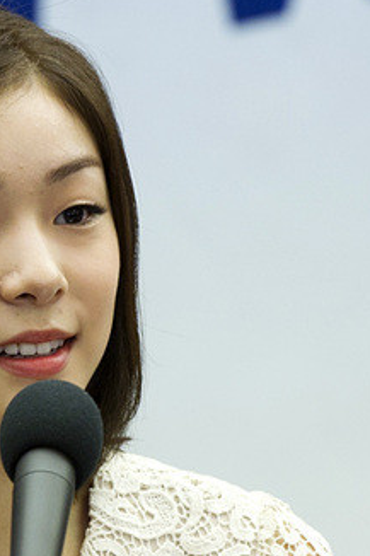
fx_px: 5401
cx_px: 36
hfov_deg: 3.9
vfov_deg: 5.9
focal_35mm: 350
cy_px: 461
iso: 1600
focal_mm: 190
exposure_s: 1/250
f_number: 4
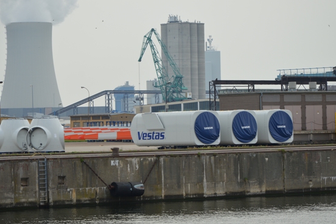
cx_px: 180
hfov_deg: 12.0
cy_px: 117
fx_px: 1601
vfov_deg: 8.0
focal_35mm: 172
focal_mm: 105
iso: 100
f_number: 8
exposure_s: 1/250
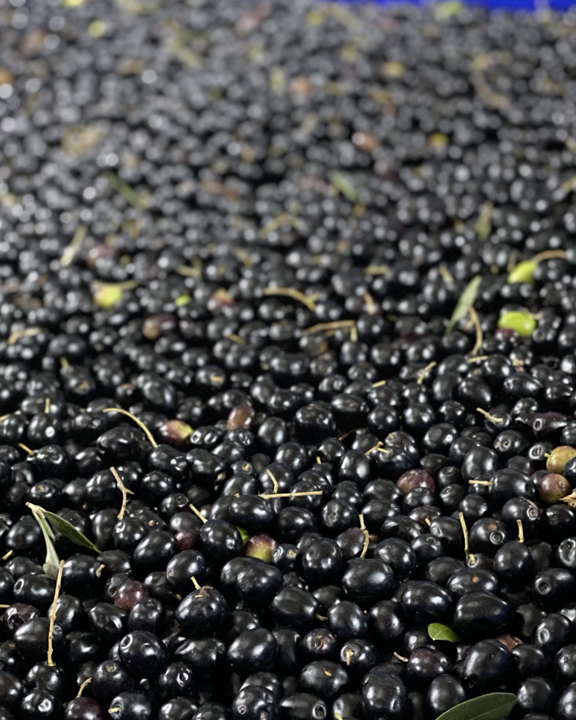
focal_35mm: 63
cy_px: 420
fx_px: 1343
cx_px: 325
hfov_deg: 24.2
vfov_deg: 30.0
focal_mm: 6
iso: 1250
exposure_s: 1/14
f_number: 2
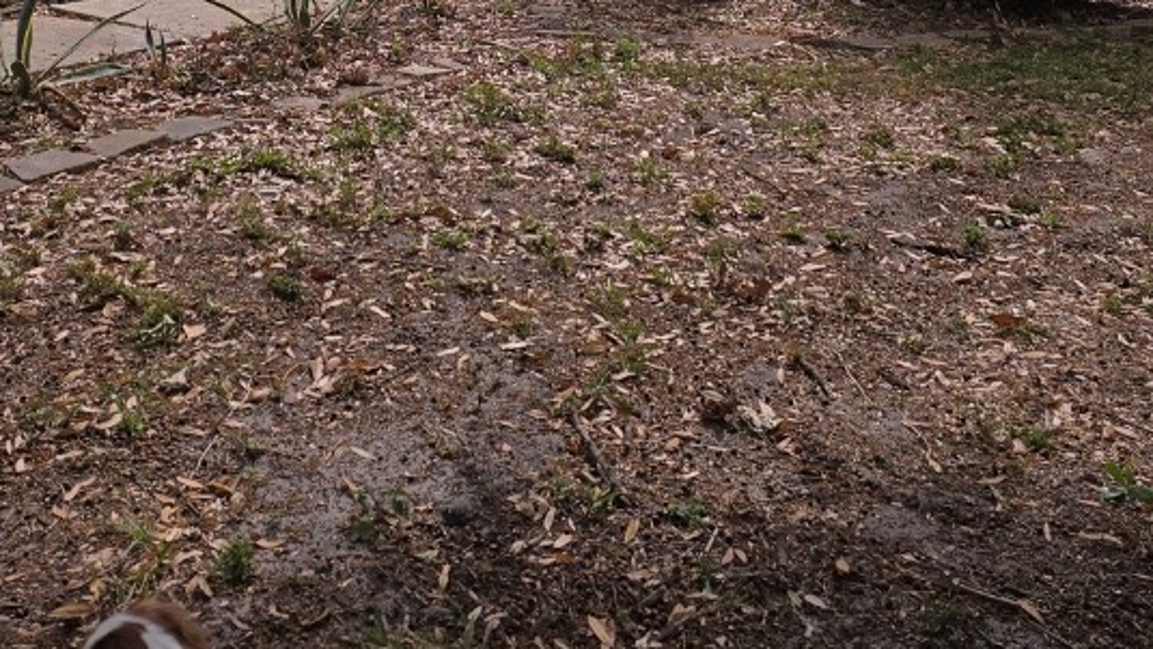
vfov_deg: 22.5
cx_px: 453
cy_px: -175
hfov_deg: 42.7
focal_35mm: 48
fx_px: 1468
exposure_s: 1/1126
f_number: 1.7
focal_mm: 6.3
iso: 12
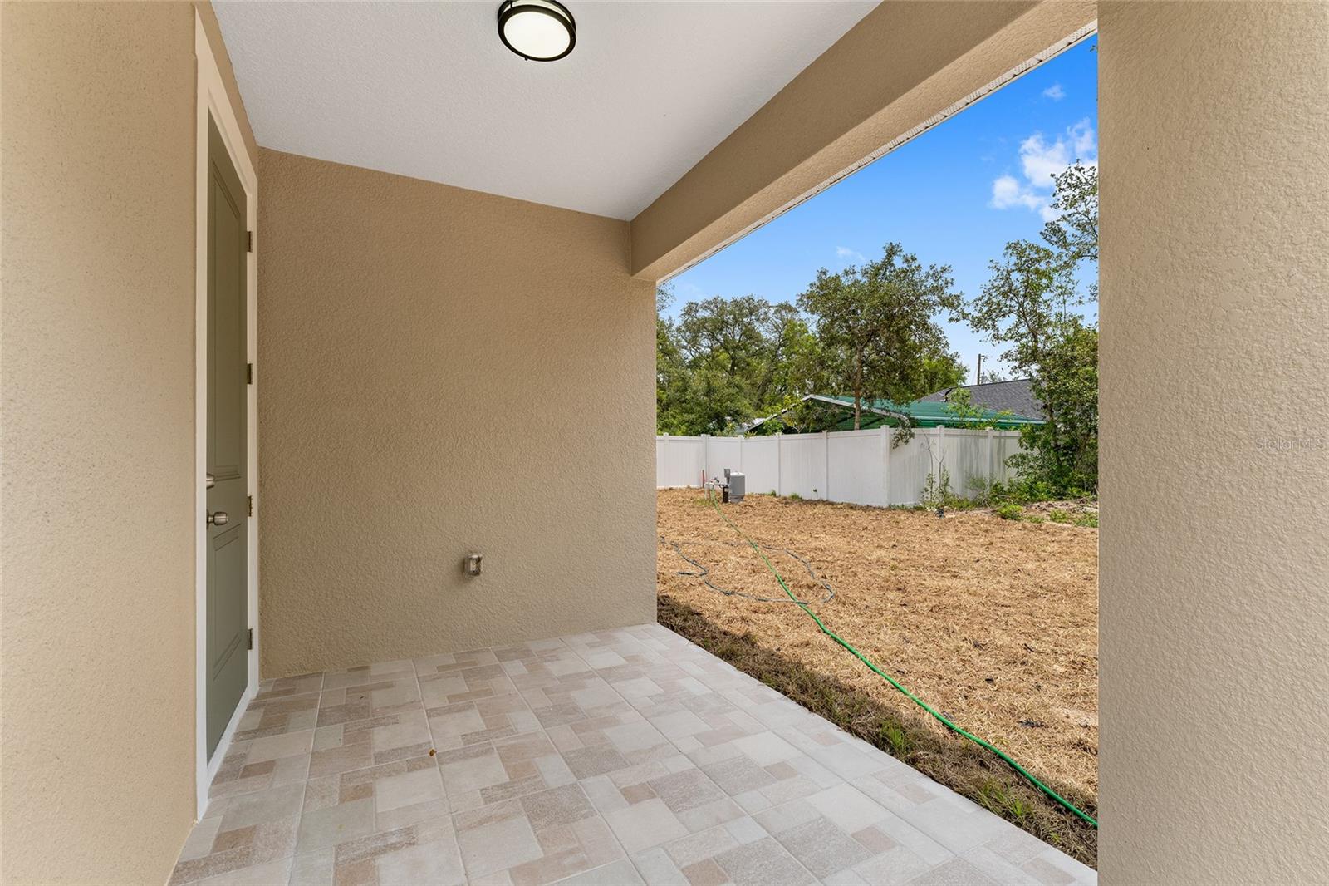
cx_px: 664
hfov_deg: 99.7
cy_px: 443
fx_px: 561
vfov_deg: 76.6
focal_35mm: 15
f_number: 8
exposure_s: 1/250
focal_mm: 15.2
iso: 125
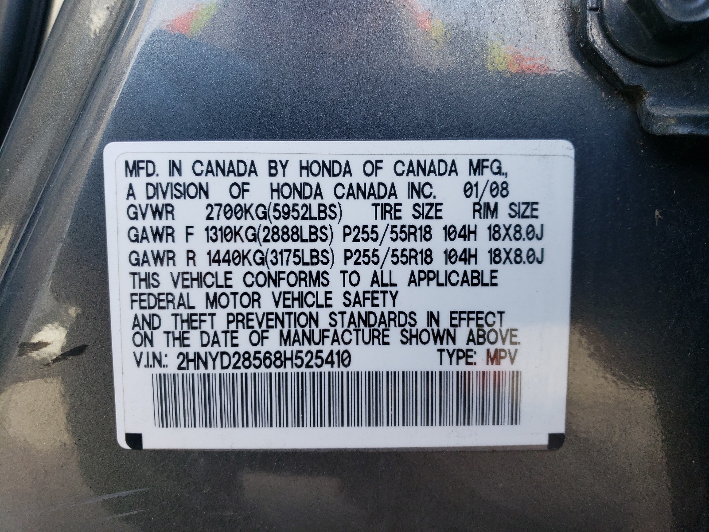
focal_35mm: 26
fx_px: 533
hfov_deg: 67.3
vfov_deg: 53.1
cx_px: 354
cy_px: 266
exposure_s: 1/185
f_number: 1.5
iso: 50
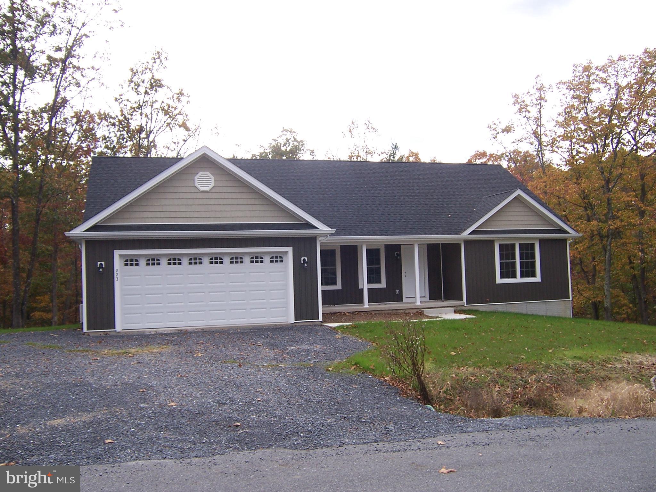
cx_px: 328
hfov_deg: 55.4
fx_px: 625
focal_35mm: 33
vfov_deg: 42.9
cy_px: 246
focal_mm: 5.5
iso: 80
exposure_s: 1/180
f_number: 3.4
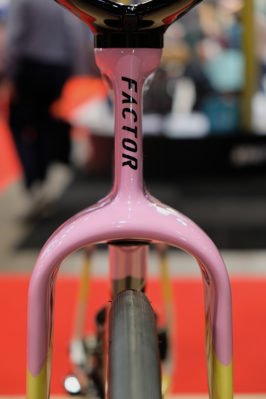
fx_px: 920
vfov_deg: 24.5
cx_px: 133
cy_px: 200
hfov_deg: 16.5
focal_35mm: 83
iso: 800
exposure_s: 1/56
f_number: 4
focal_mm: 55
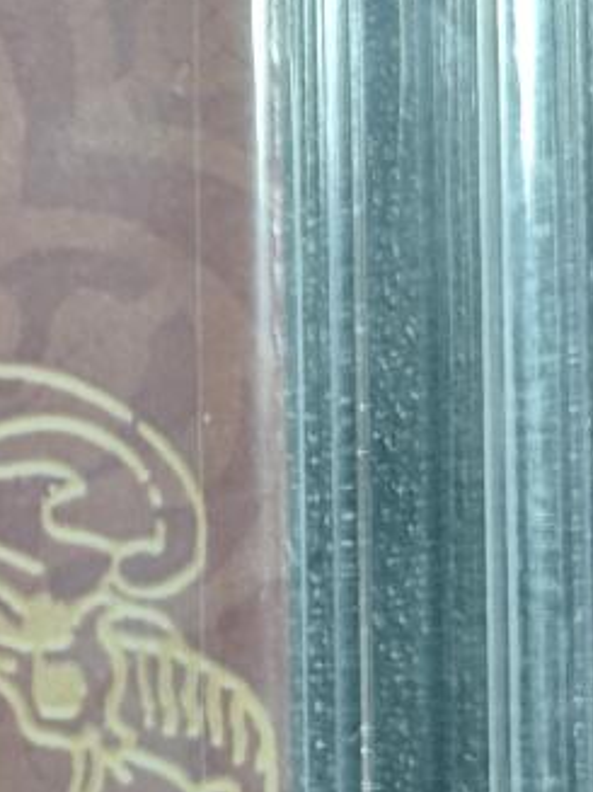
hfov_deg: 9.5
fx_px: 3268
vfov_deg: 13.7
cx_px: -697
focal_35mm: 143
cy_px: 654
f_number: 1.5
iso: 200
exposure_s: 1/50
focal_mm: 4.94
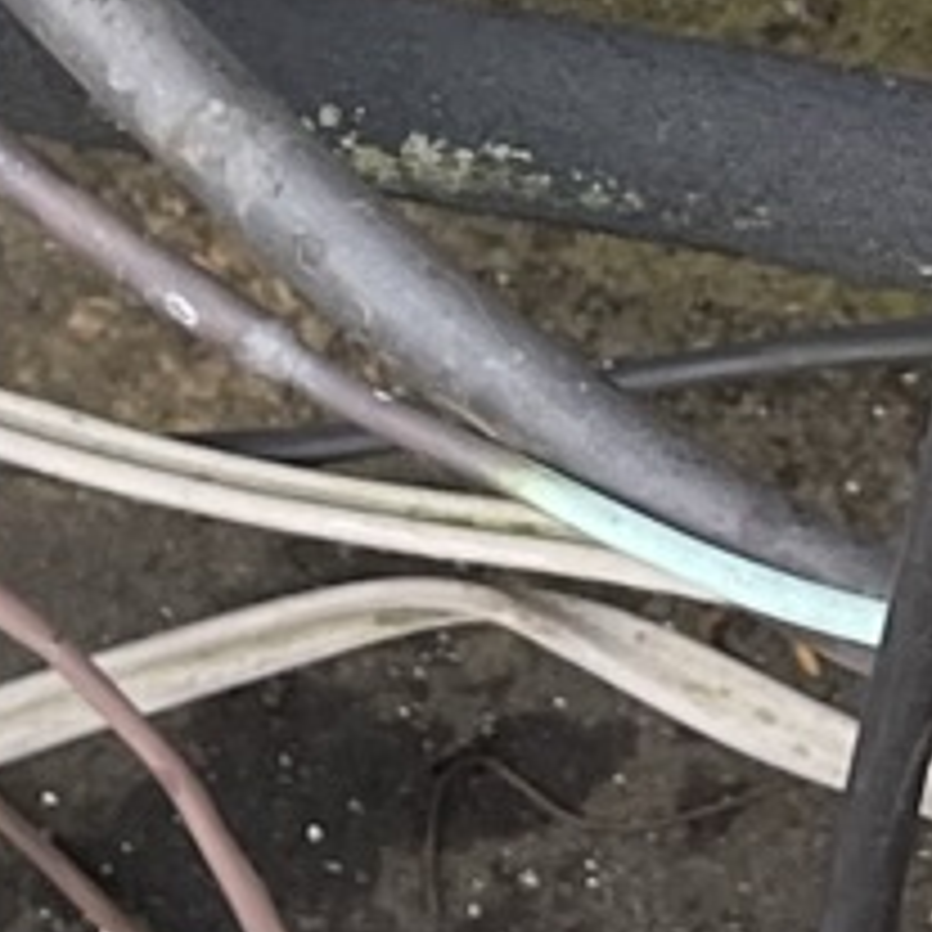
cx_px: 1301
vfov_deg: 7.5
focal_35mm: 227
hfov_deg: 7.6
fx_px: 6915
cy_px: -666
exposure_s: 1/121
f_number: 1.6
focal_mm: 5.1
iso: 80
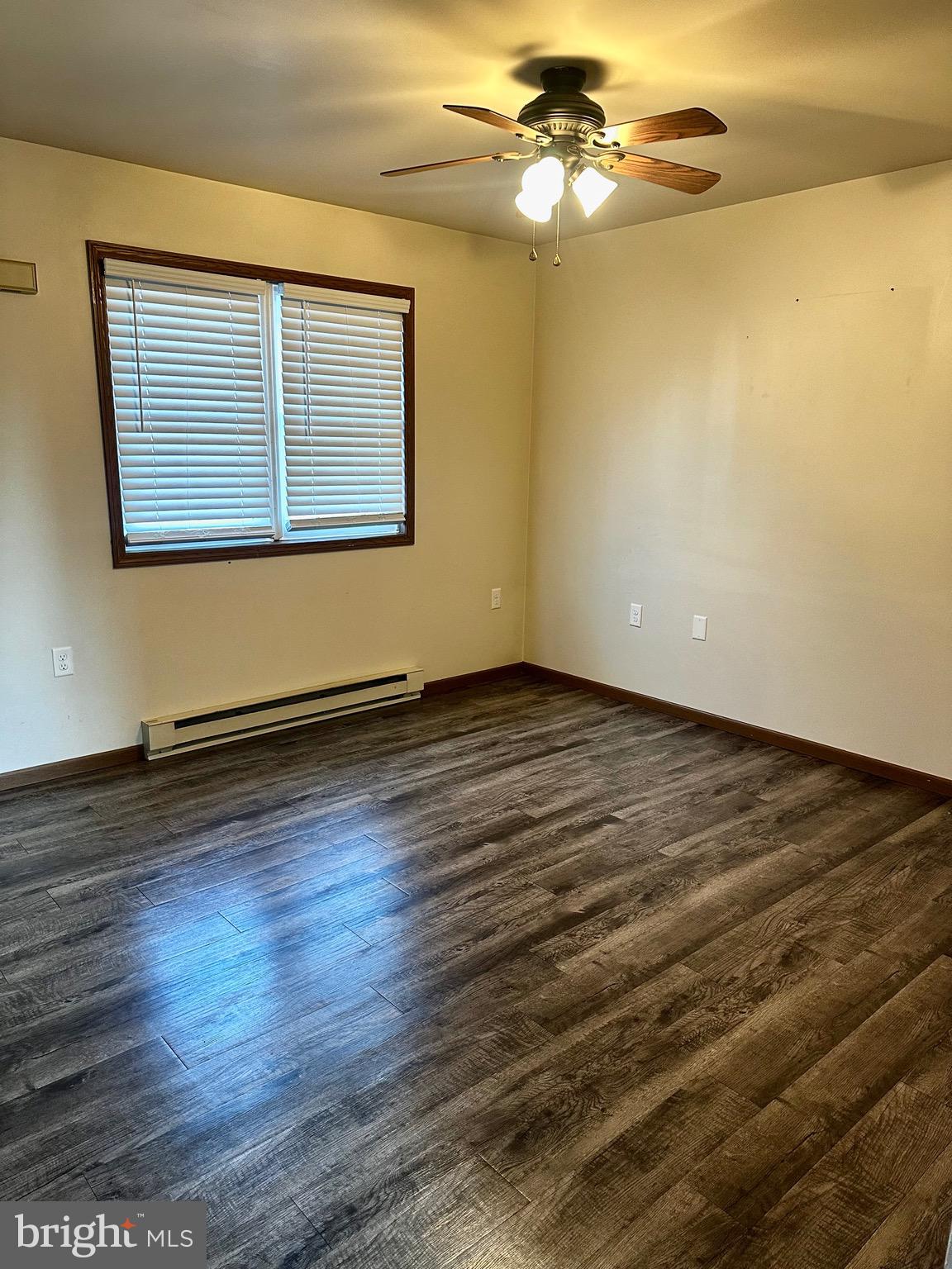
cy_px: 634
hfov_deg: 56.8
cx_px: 476
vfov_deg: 71.6
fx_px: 880
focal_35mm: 24
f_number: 1.78
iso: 250
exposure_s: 1/60
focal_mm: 6.86
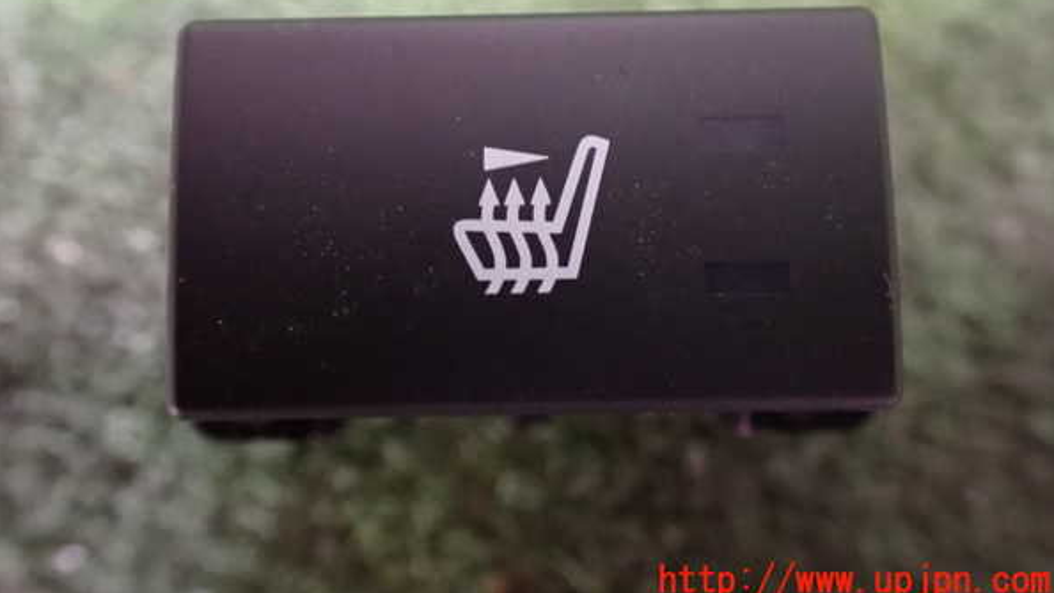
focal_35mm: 33
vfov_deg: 35.3
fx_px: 922
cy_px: 204
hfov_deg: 59.5
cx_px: 527
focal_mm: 5.4
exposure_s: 1/30
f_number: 2.3
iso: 1600
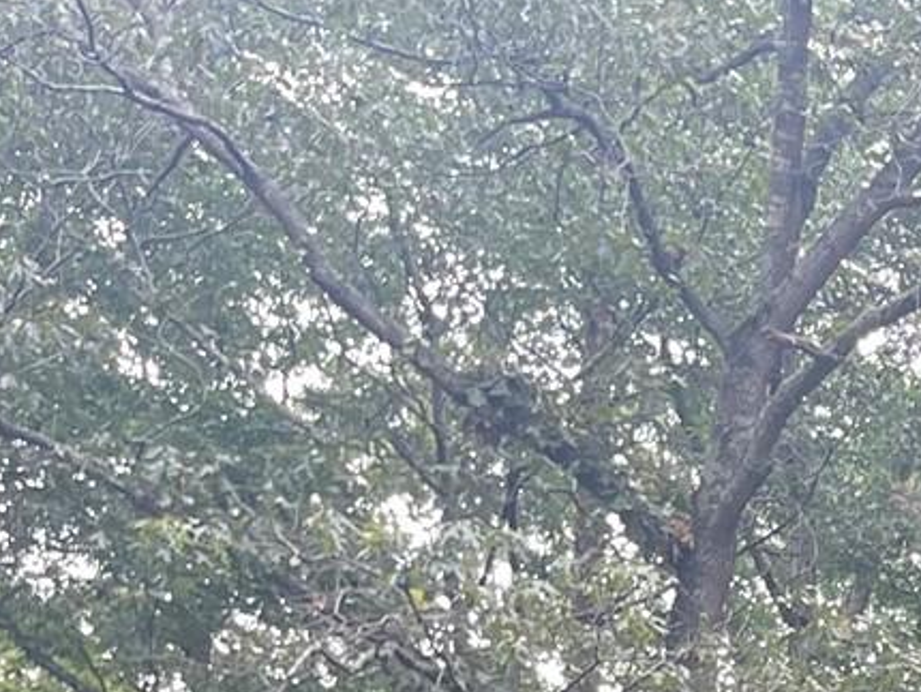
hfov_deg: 13.8
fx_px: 3168
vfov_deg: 11.0
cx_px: 1900
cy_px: 1521
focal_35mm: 119
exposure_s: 1/121
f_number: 1.6
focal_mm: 5.1
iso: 50
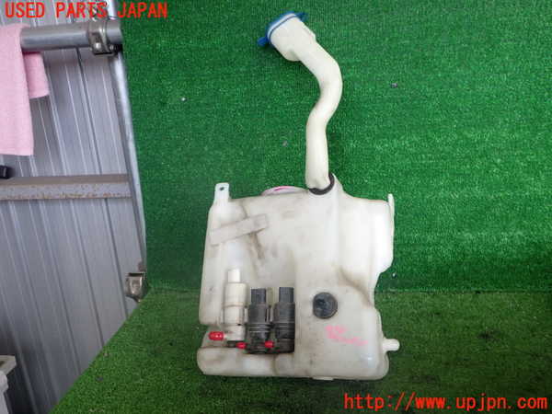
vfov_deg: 46.8
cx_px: 276
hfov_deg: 60.0
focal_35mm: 30
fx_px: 478
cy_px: 207
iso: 200
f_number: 2.3
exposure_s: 1/125
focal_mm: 5.4
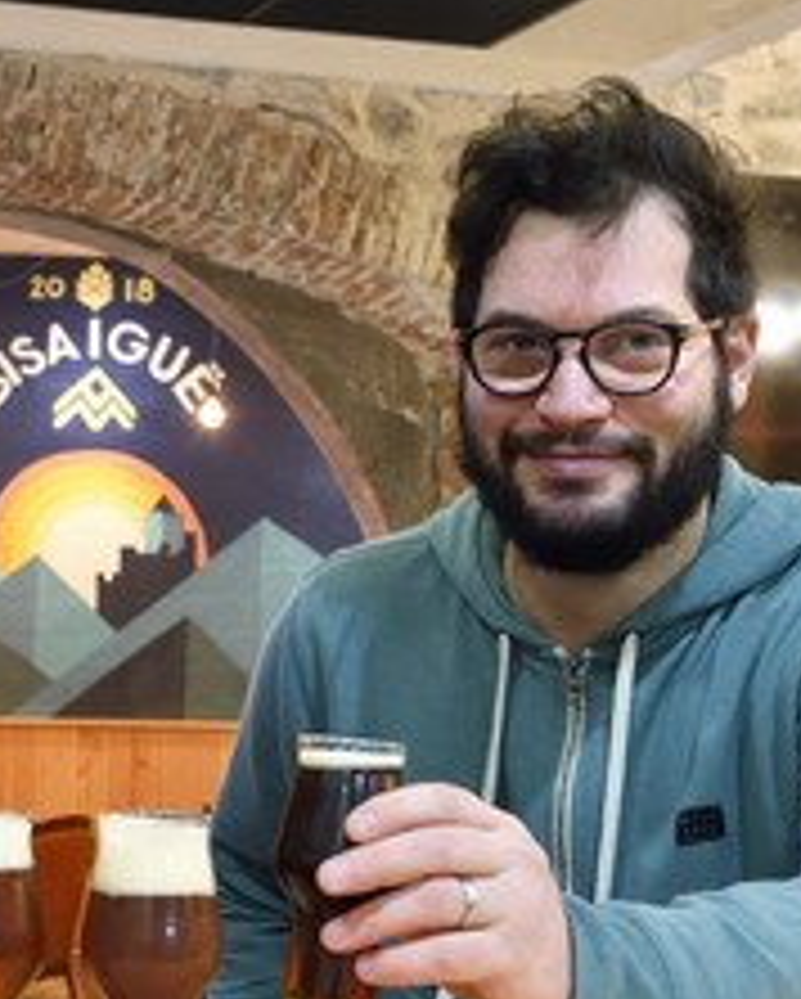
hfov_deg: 21.3
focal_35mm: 71
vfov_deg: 26.7
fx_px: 2101
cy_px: 594
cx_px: 140
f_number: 9
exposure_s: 1/13
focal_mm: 40
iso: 1600
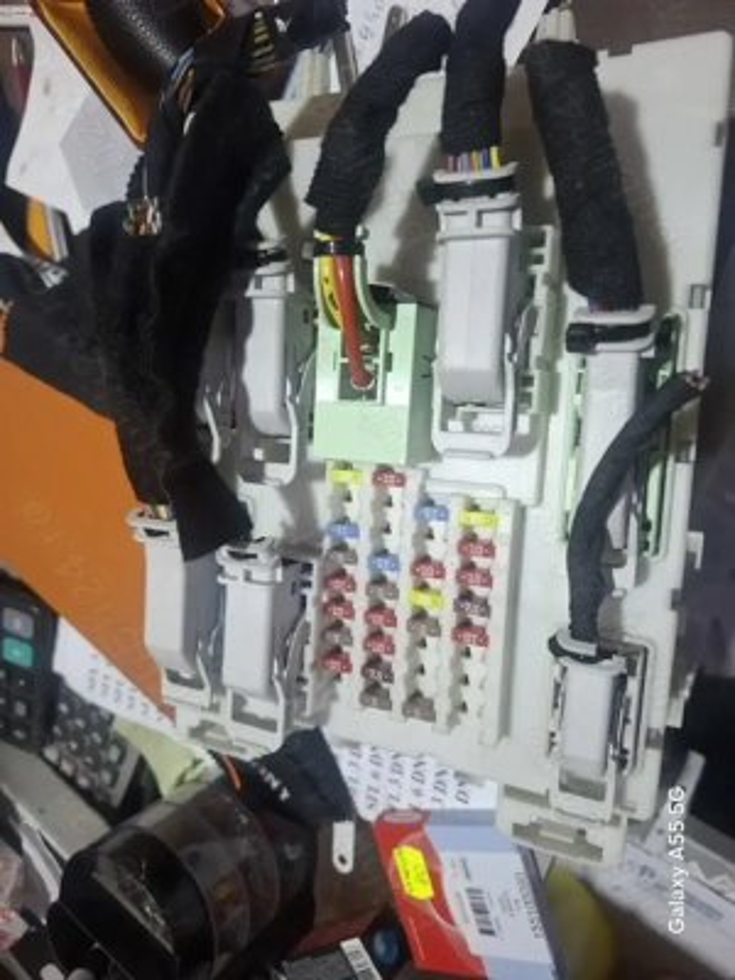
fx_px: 651
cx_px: 368
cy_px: 490
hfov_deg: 58.9
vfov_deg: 73.9
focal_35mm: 23
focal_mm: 5.54
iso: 200
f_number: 1.8
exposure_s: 1/100
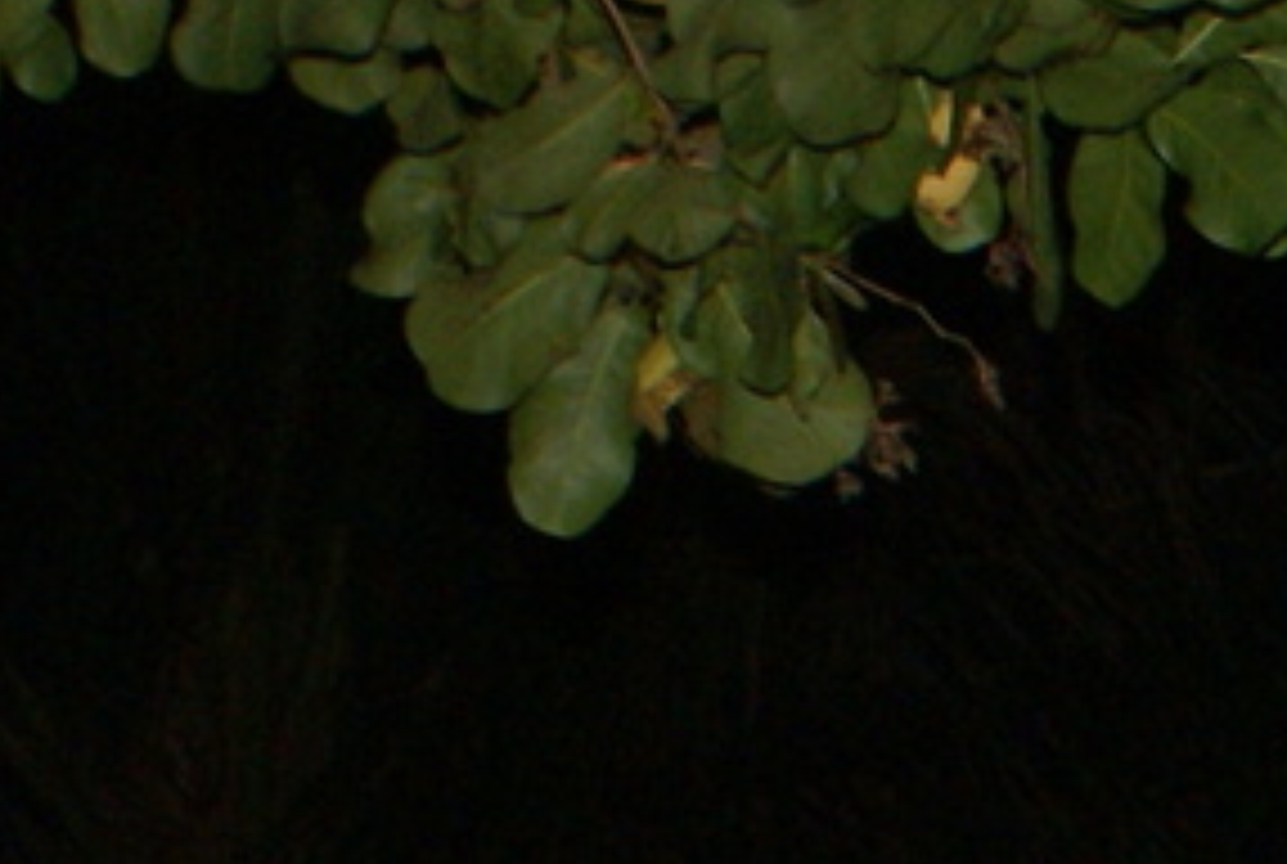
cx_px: 2016
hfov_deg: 8.9
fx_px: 7989
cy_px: 1845
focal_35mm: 223
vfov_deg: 6.0
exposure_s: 1/60
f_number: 5.6
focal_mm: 22
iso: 400
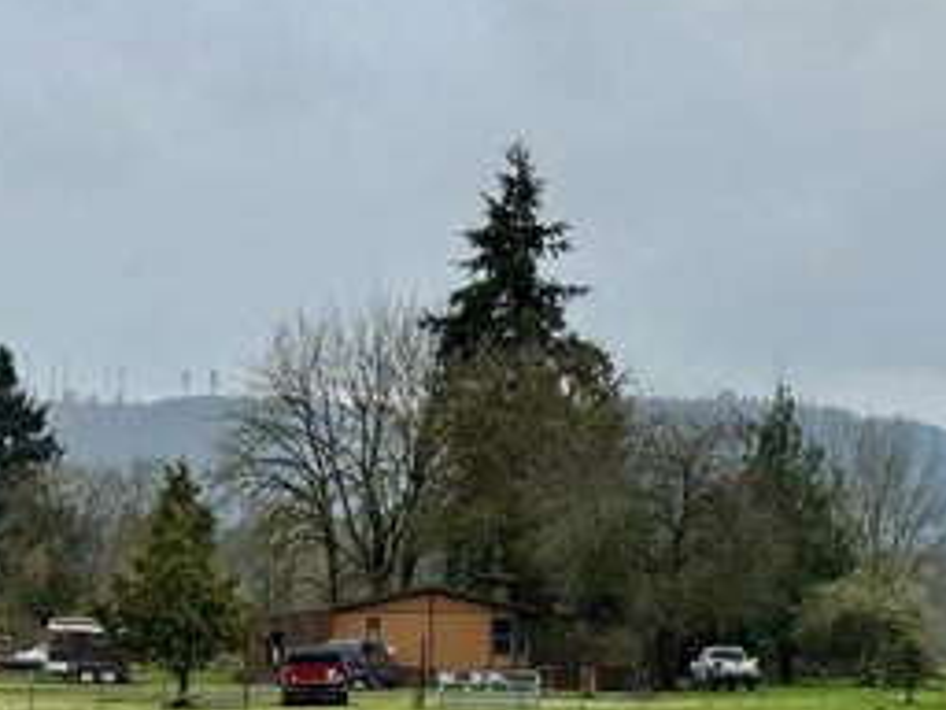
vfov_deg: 15.4
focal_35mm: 96
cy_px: 484
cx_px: 684
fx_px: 2624
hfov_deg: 20.3
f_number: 1.78
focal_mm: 6.76
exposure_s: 1/2513
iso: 64
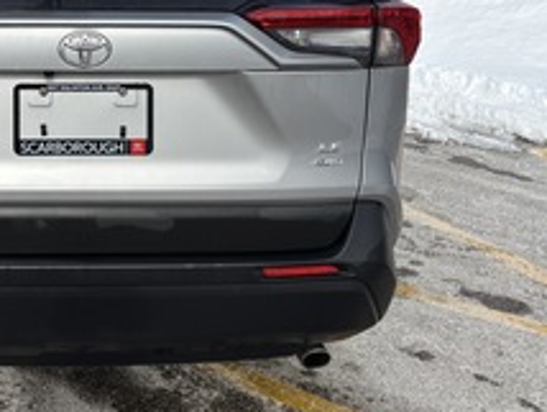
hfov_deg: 35.4
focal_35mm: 51
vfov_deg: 28.1
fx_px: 807
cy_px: 91
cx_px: 64
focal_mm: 5.96
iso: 50
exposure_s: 1/3650
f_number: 1.6
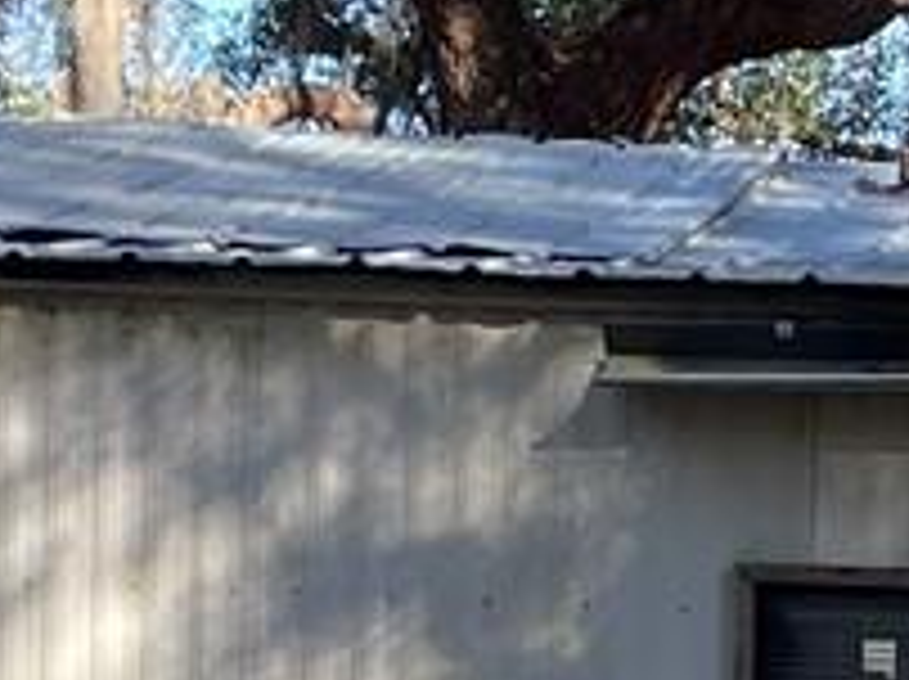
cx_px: 1274
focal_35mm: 206
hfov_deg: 9.4
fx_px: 5403
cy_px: 1225
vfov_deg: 7.0
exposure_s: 1/463
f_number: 1.6
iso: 32
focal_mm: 4.2
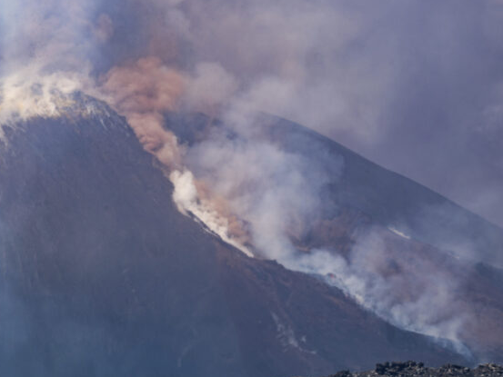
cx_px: 277
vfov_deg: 1.9
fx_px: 11642
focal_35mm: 801
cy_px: 185
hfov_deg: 2.5
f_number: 6.3
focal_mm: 600
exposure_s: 1/500
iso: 160
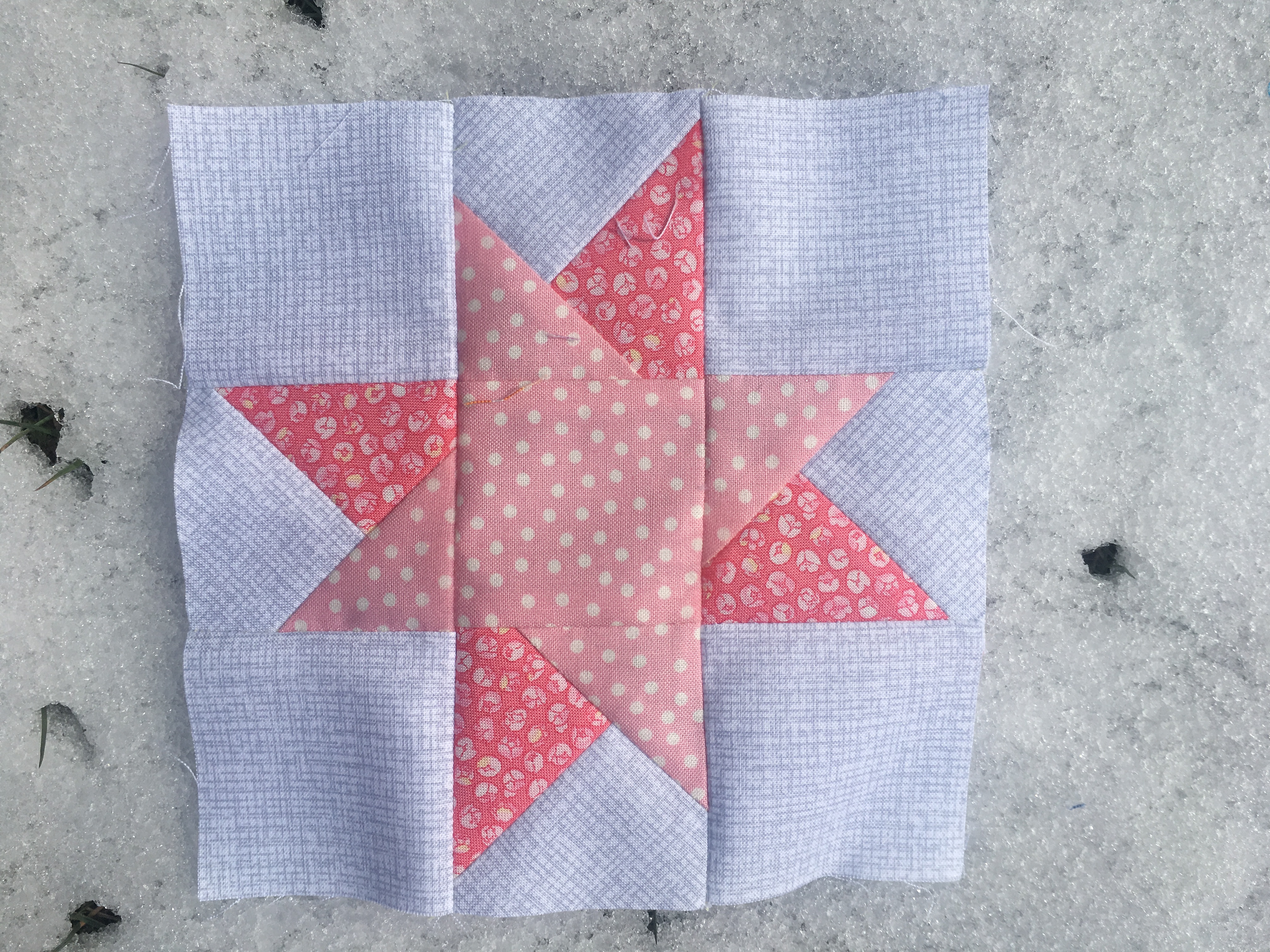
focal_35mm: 29
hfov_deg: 61.7
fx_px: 1064
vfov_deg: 48.2
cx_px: 635
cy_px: 476
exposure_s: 1/3344
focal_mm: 4.15
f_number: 2.2
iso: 25
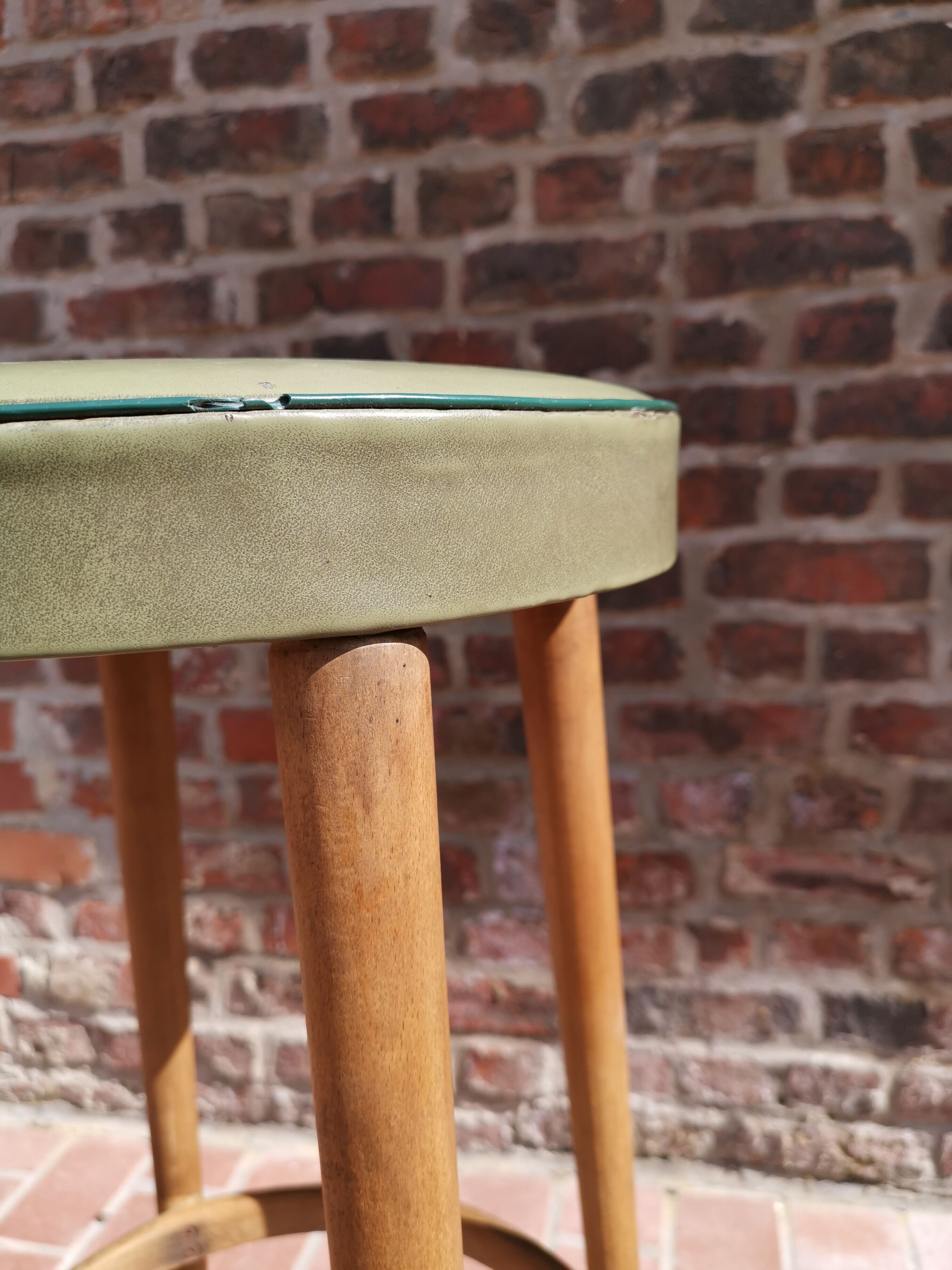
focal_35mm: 27
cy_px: 635
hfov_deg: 51.4
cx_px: 476
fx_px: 990
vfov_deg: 65.3
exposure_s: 1/853
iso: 50
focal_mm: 5.58
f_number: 1.8
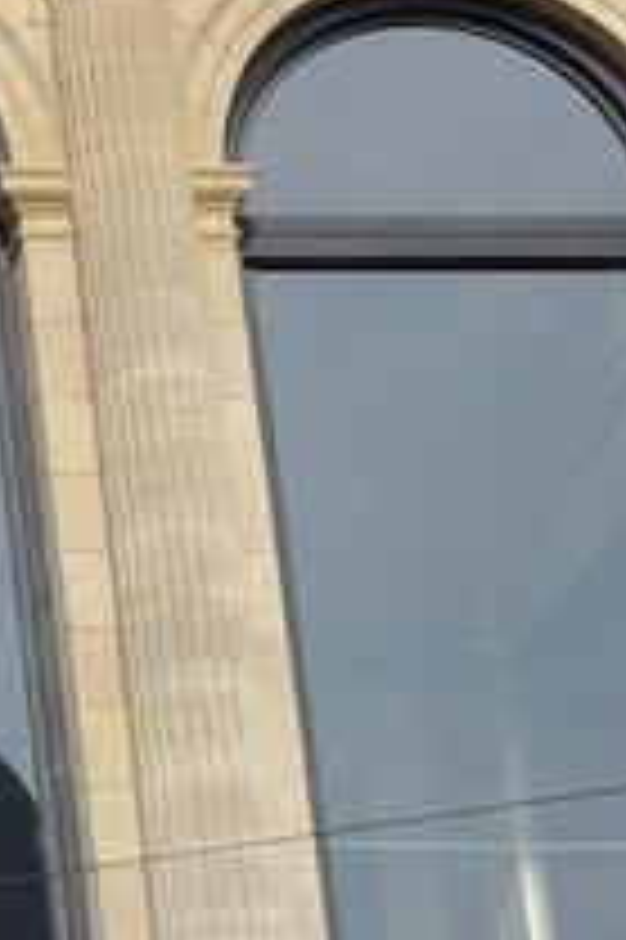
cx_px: -1612
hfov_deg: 5.1
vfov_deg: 8.3
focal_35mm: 245
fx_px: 6401
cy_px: -99
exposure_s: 1/250
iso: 200
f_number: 10
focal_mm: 32
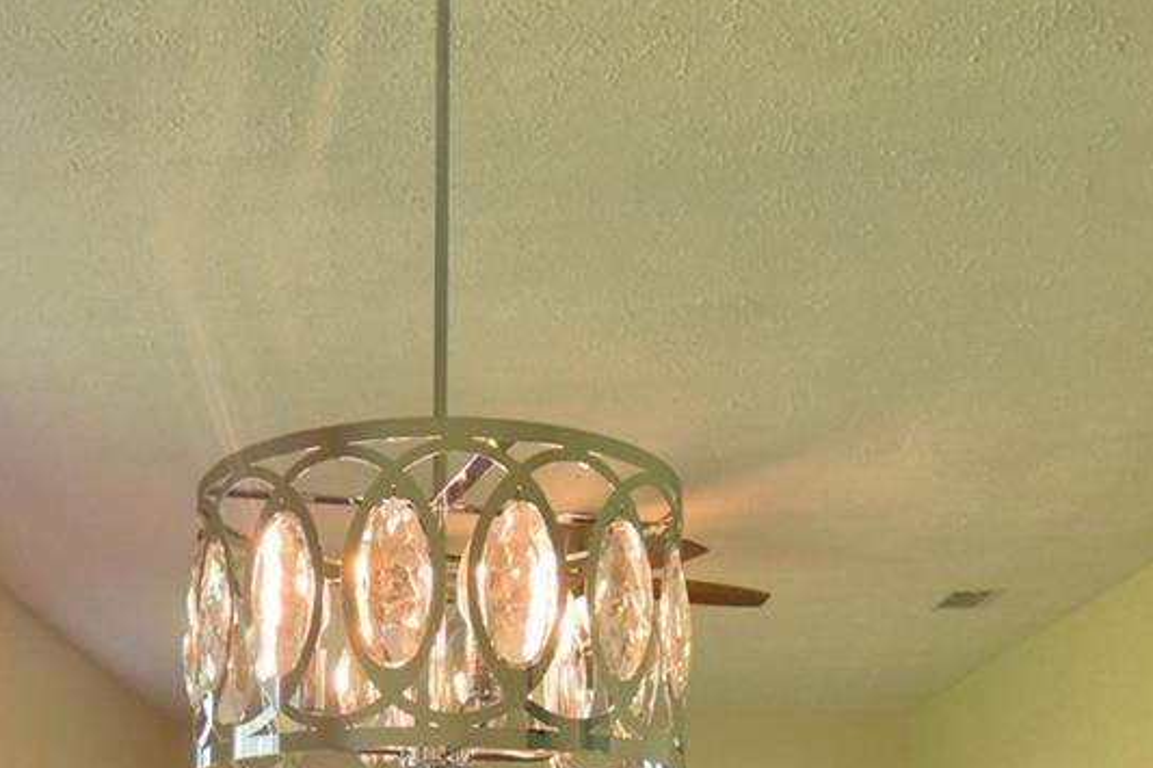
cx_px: 413
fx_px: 1441
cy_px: 924
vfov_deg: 26.5
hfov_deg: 43.2
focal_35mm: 45
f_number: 4.5
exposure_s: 1/125
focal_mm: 10
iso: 320
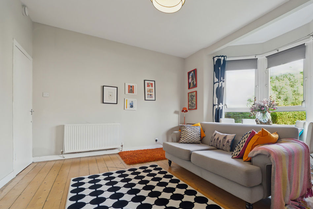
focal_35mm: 17
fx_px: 148
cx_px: 185
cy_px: 120
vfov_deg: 70.1
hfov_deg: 92.3
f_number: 4
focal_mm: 14
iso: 640
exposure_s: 1/100
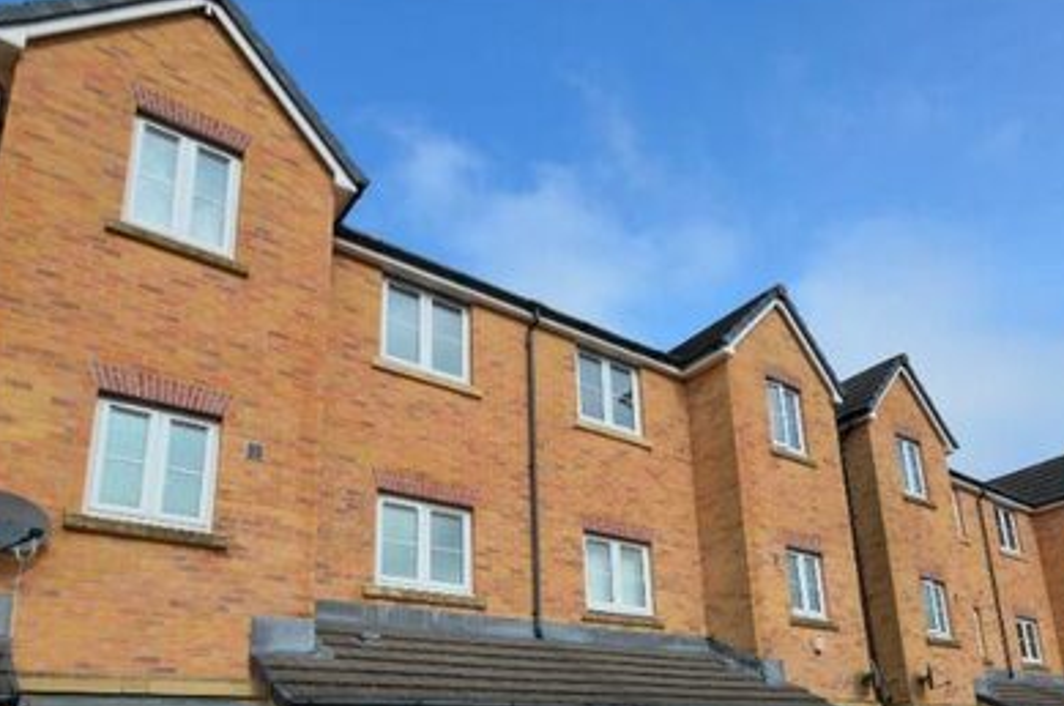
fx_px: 797
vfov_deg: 45.7
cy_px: 550
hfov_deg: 66.5
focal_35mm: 27
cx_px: 662
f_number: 8
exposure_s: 1/250
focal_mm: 10
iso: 100
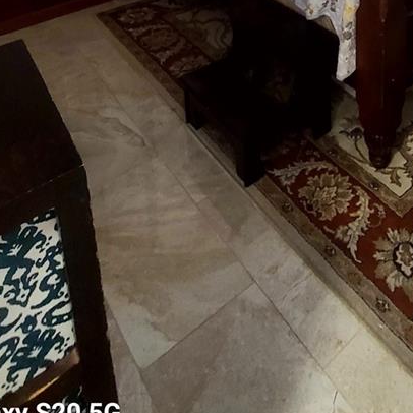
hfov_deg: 45.2
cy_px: -125
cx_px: 349
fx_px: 459
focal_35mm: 34
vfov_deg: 34.3
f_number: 2.2
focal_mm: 2.2
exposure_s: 1/30
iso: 500
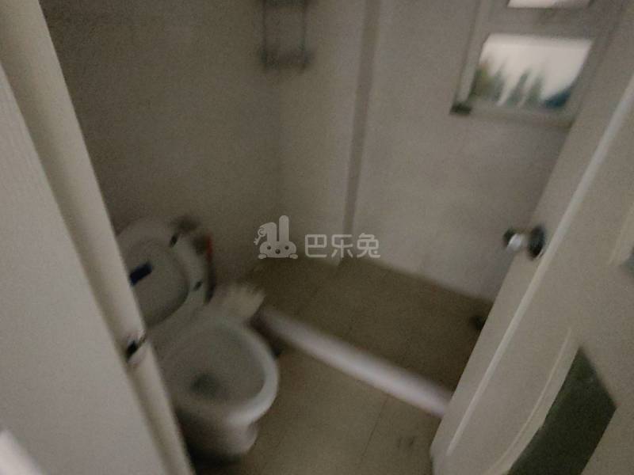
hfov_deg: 87.8
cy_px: 238
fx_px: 330
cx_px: 317
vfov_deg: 71.6
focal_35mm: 18
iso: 1600
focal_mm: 1.95
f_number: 2.2
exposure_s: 1/11.1
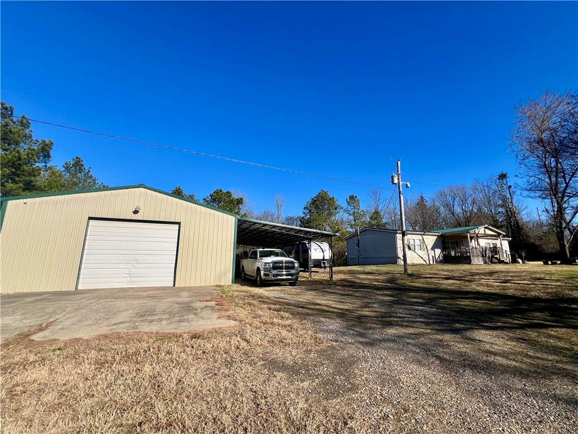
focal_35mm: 13
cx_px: 289
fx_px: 217
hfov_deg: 106.2
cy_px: 217
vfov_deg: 89.9
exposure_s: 1/1845
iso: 32
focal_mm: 1.57
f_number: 1.8
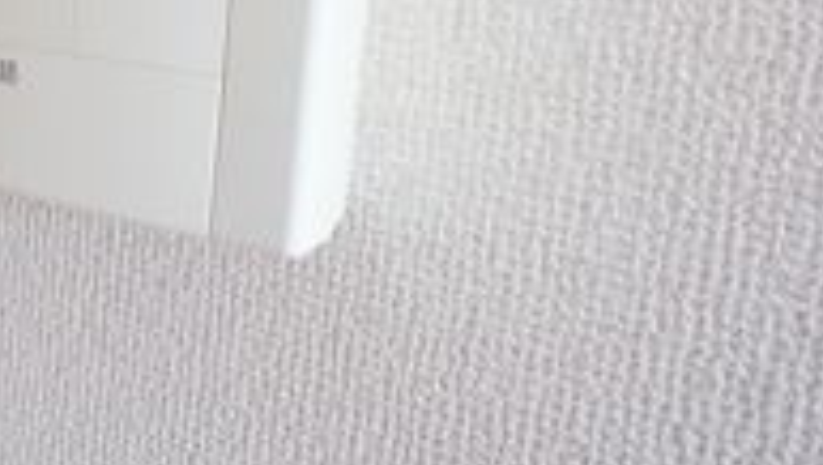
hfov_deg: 29.5
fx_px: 1420
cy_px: -51
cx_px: -55
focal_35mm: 65
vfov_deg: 17.9
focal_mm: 16
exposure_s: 1/80
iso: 1600
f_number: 7.1
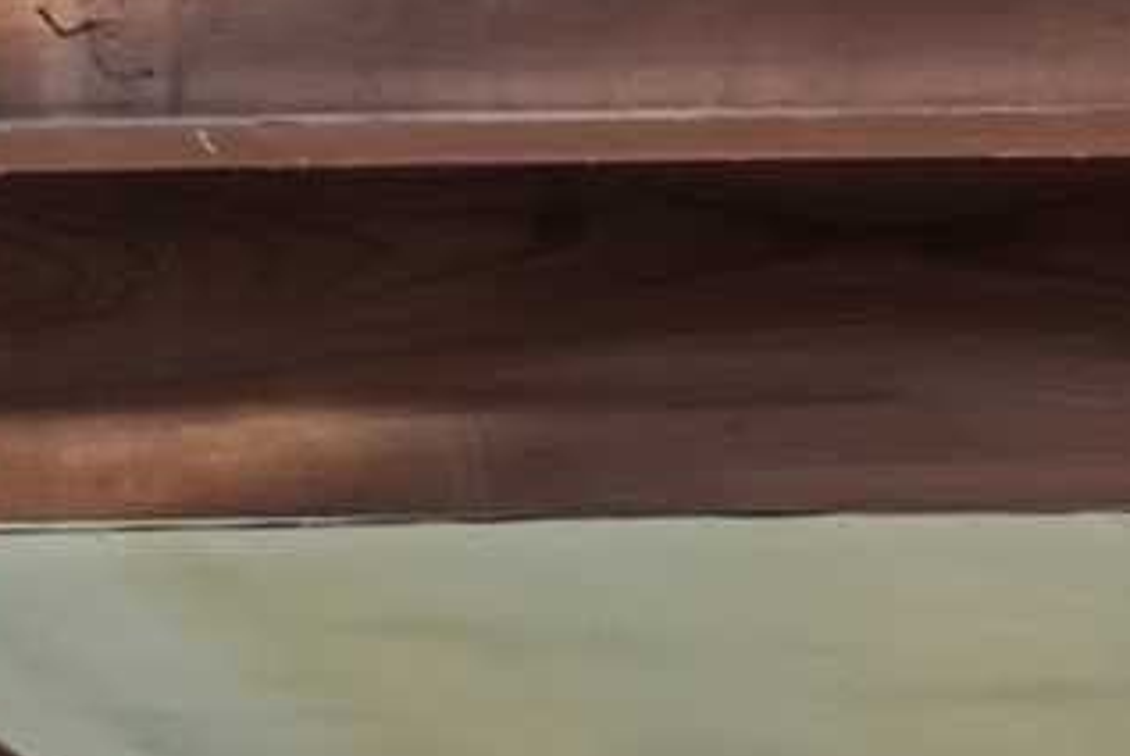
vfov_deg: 8.3
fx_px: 3959
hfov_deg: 13.0
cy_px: 2587
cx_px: 2584
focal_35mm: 126
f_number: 9
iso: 250
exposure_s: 1/6
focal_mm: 16
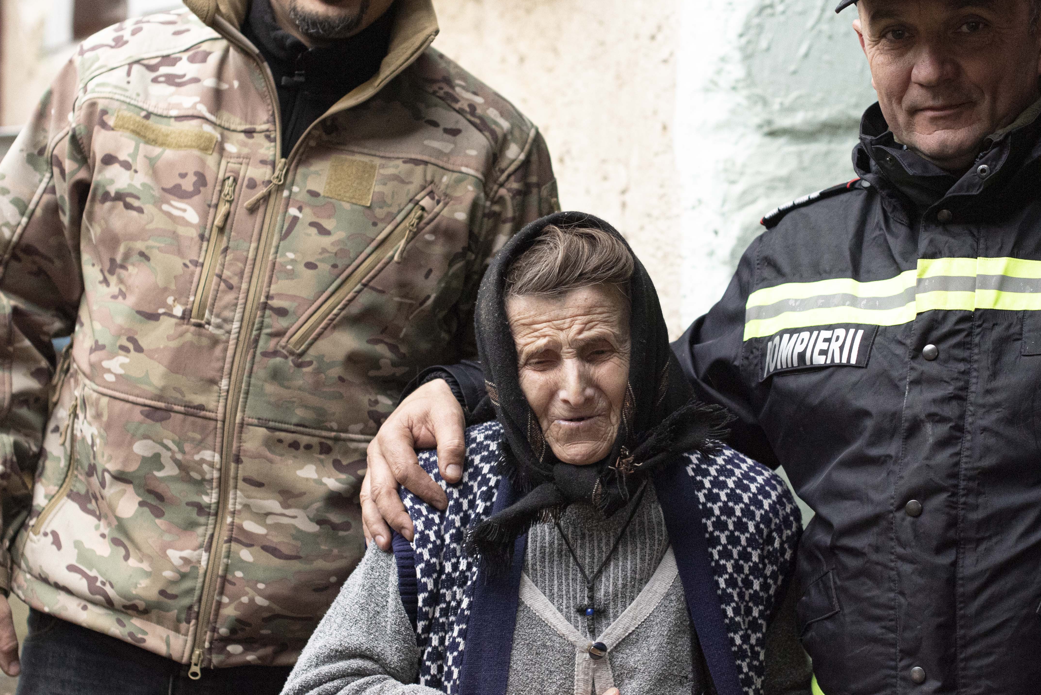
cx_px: 595
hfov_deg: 23.6
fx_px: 2488
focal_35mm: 86
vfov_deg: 15.9
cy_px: 316
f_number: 2.8
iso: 1600
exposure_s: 1/250
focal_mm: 50
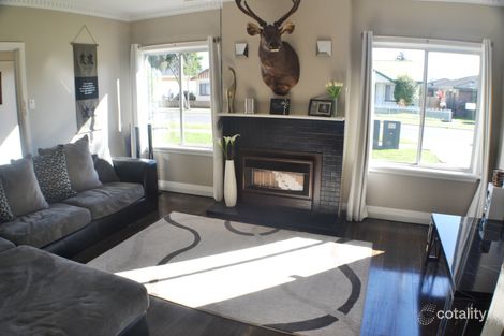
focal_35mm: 30
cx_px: 252
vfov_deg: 43.6
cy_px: 168
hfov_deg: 61.9
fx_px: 420
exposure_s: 1/100
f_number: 9
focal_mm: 20
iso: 400
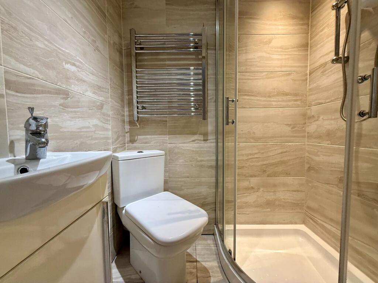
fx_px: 153
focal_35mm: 14
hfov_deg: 102.1
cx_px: 189
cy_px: 142
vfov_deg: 85.7
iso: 250
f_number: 2.2
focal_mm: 2.22
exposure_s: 1/100
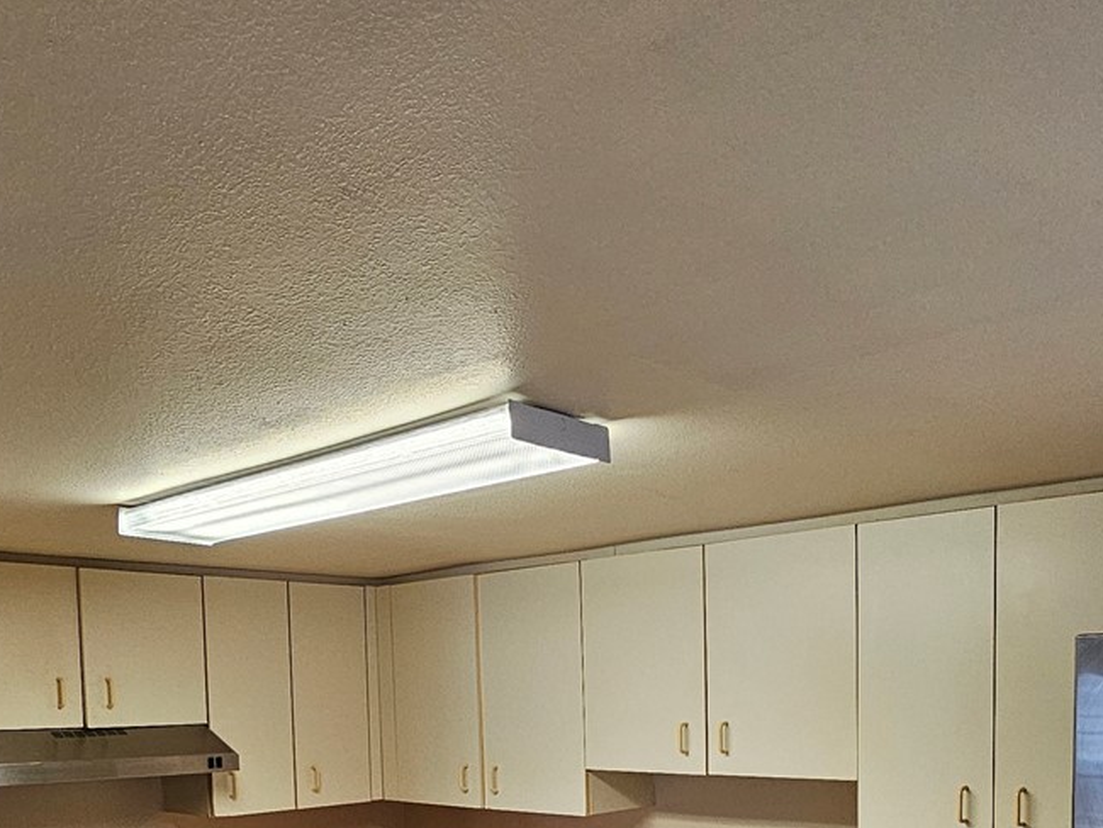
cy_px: 762
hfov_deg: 56.7
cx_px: 601
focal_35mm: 32
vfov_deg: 40.5
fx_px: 1020
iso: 200
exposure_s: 1/60
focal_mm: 2.2
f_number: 2.2
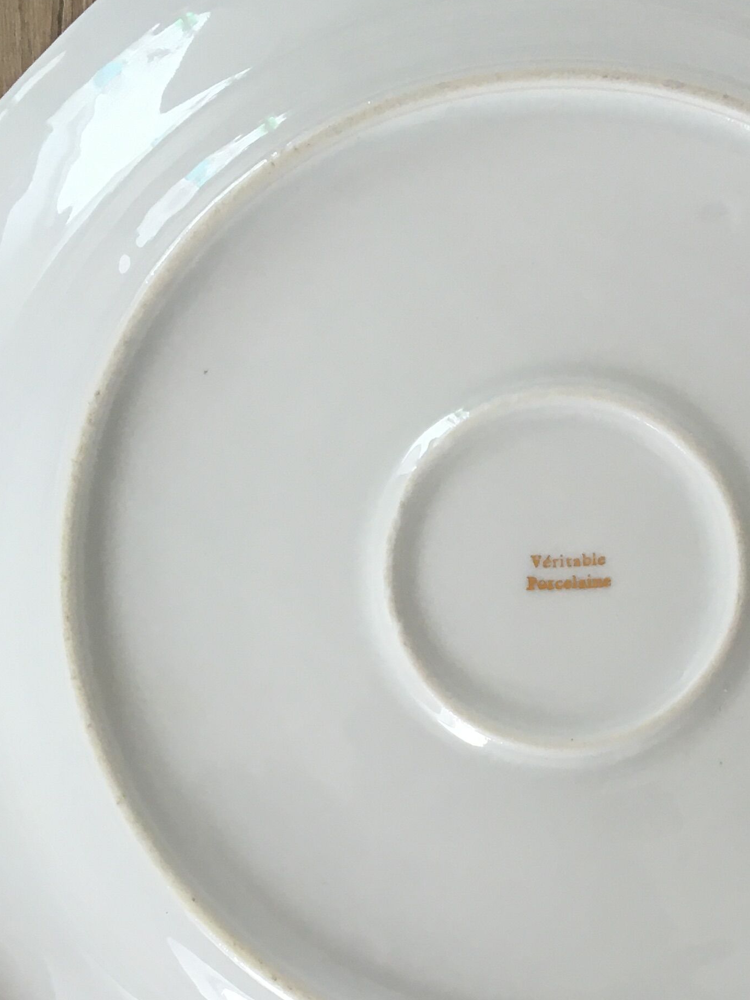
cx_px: 553
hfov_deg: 22.7
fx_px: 1849
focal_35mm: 64
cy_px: 667
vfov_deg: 30.0
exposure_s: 1/33
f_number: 2.2
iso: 25
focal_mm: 4.15
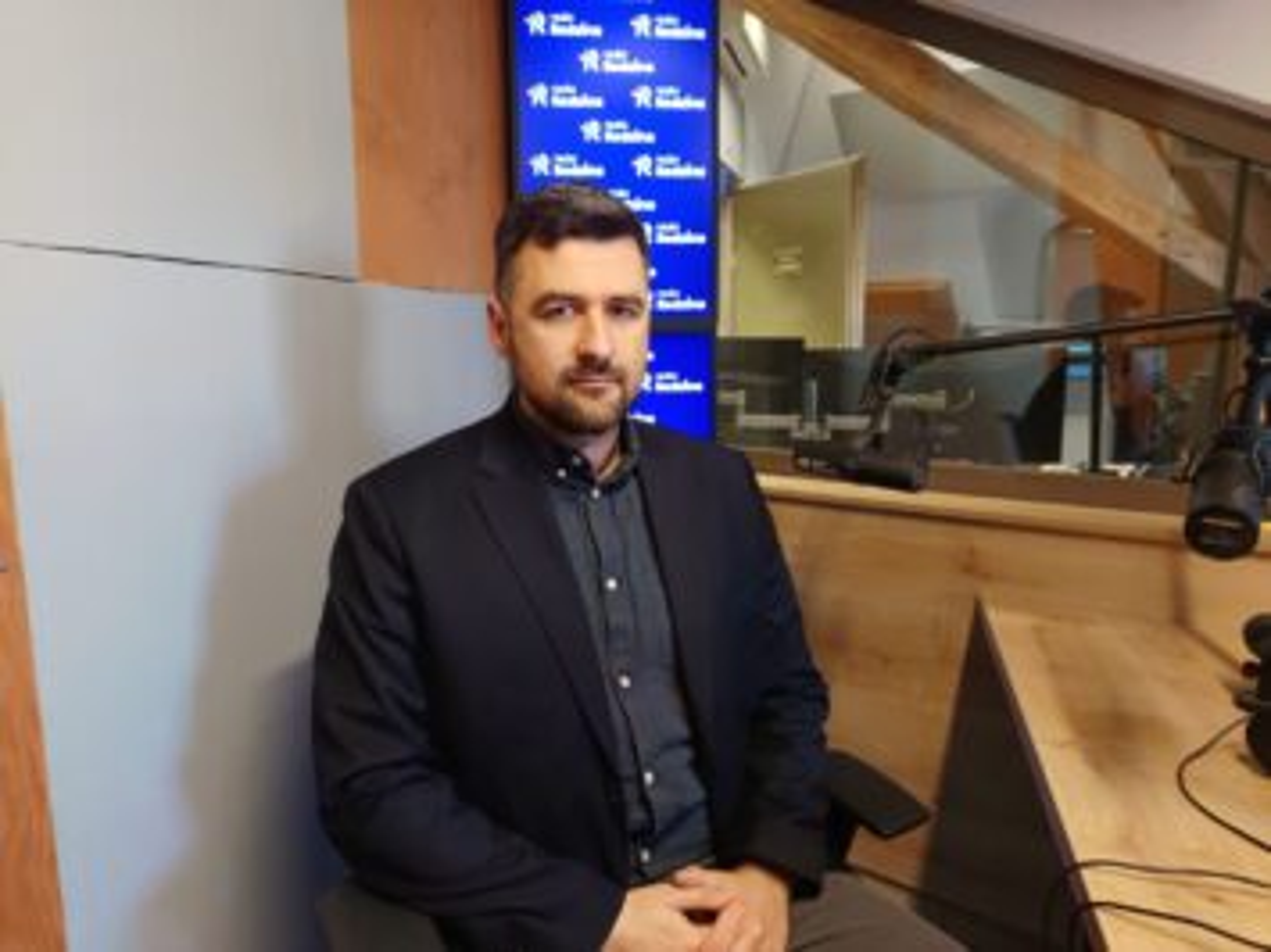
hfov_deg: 71.6
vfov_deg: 56.8
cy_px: 476
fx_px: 881
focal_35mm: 24
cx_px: 636
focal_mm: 5.31
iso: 876
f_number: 1.7
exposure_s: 1/33.3
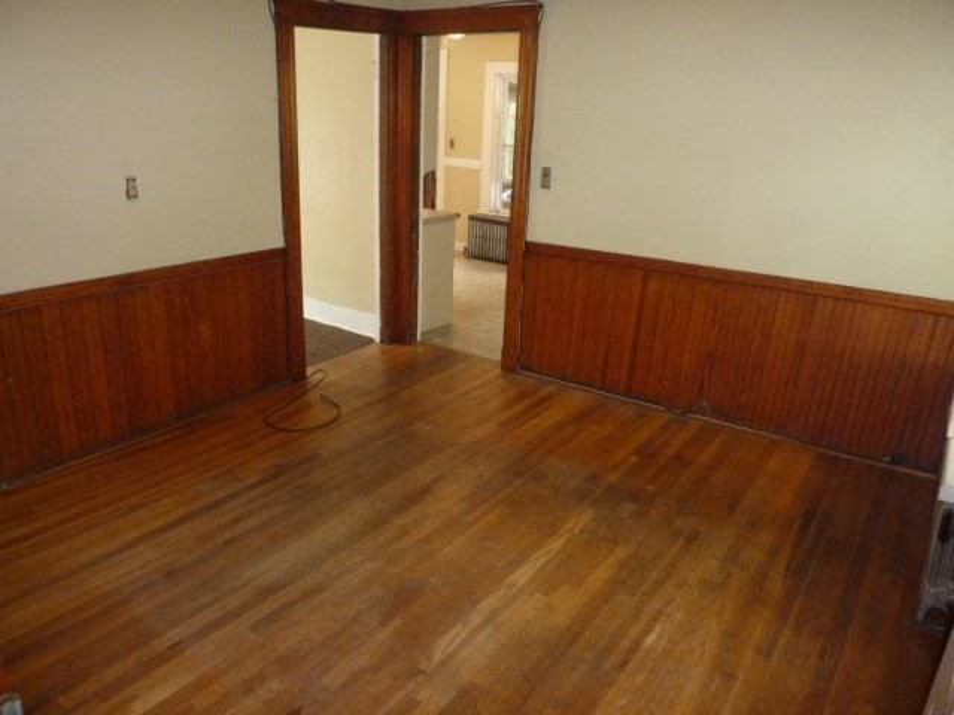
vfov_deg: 54.9
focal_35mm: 25
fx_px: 689
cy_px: 358
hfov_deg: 69.4
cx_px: 477
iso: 320
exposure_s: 1/30
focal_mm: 4.1
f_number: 3.3
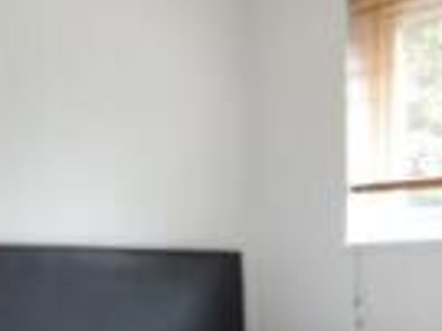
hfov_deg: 25.5
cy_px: 346
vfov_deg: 20.2
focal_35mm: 70
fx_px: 893
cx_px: 504
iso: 800
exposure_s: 1/45
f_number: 3.5
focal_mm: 10
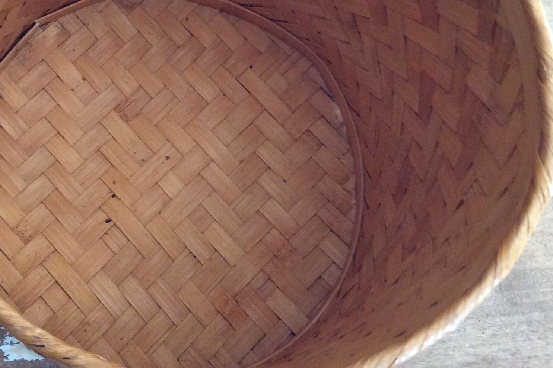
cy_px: 105
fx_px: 891
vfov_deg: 23.2
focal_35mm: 58
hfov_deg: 33.9
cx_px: 149
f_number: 2.4
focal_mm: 3.3
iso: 125
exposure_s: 1/25
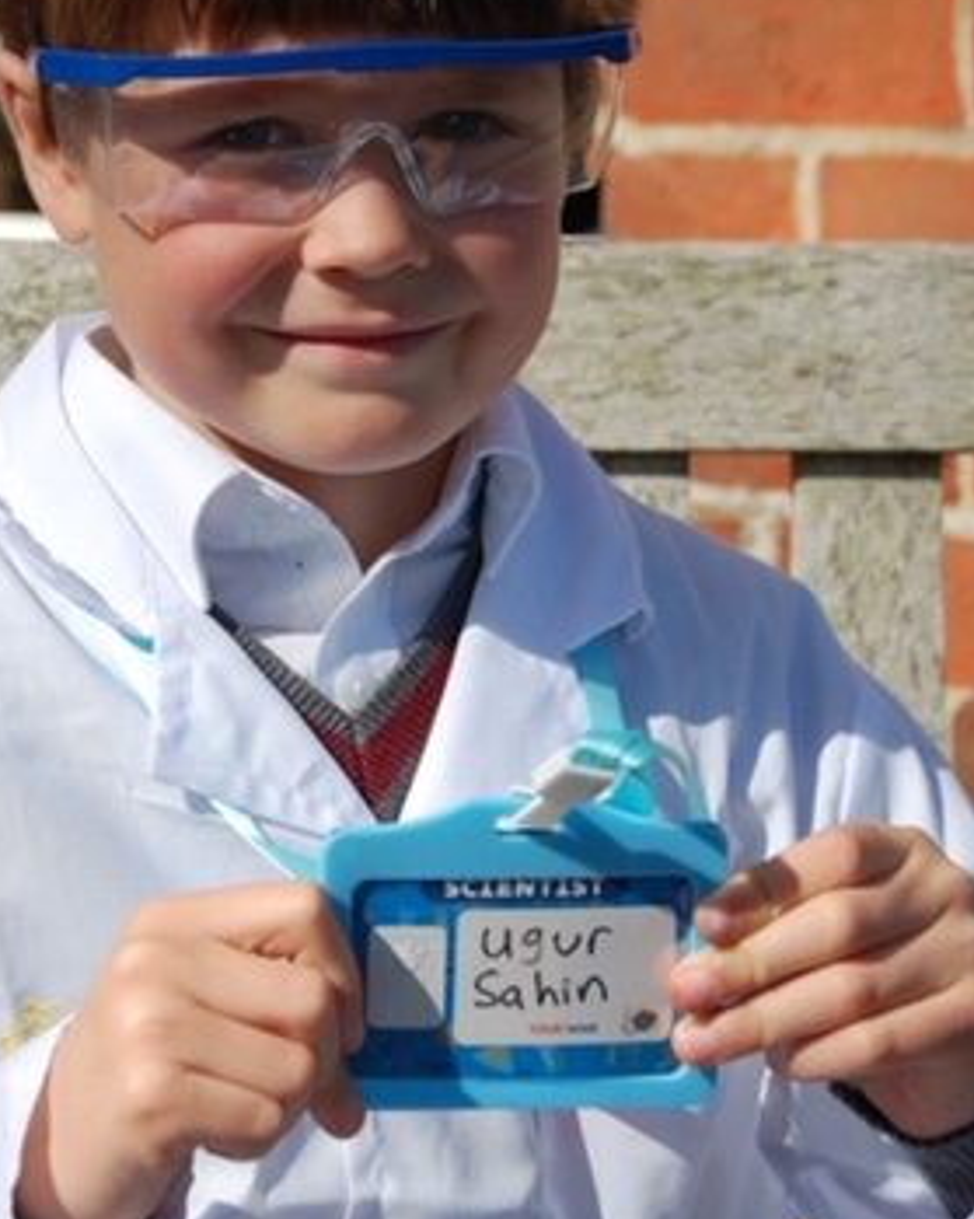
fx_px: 5768
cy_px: 479
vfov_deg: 12.1
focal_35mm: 160
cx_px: 325
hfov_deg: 9.6
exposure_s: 1/640
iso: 200
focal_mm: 62
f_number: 6.3
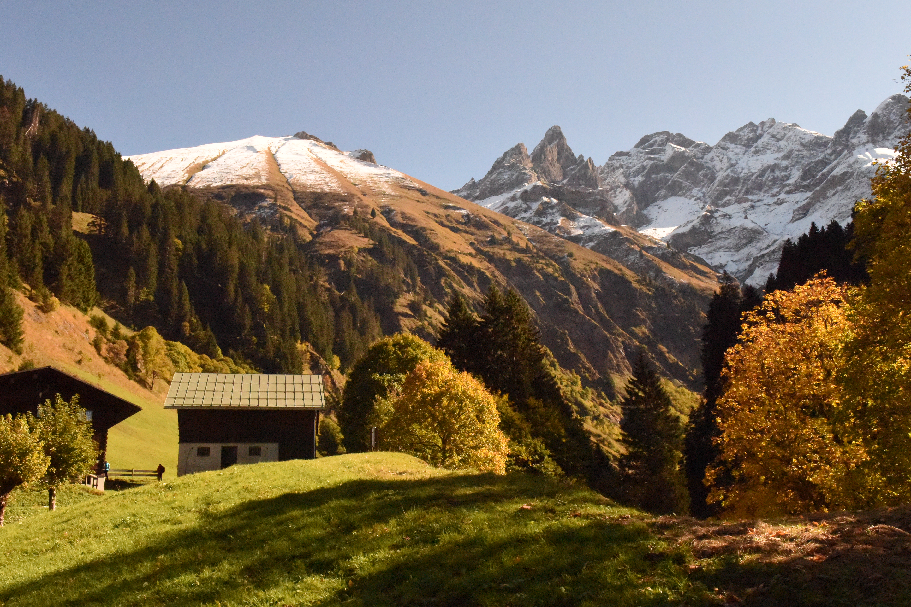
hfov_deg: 55.7
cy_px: 318
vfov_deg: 38.9
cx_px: 419
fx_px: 860
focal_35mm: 34
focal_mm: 29
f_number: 13
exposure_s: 1/6400
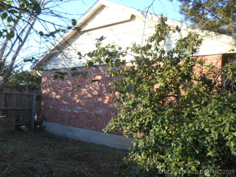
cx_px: 118
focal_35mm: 26
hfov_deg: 67.3
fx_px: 177
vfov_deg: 53.1
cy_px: 88
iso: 80
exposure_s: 1/100
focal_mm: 4.7
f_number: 3.4
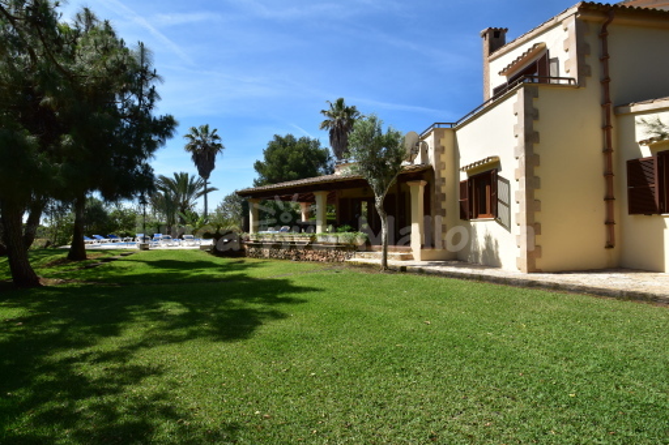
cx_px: 334
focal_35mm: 16
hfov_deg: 95.0
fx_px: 307
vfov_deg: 72.0
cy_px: 222
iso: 400
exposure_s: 1/400
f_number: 11
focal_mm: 11
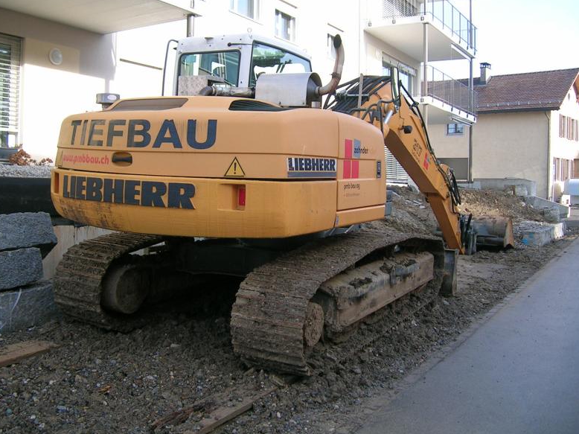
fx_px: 602
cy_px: 218
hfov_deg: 51.4
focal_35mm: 36
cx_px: 289
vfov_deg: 39.6
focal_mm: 5.4
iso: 50
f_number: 2.8
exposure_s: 1/275
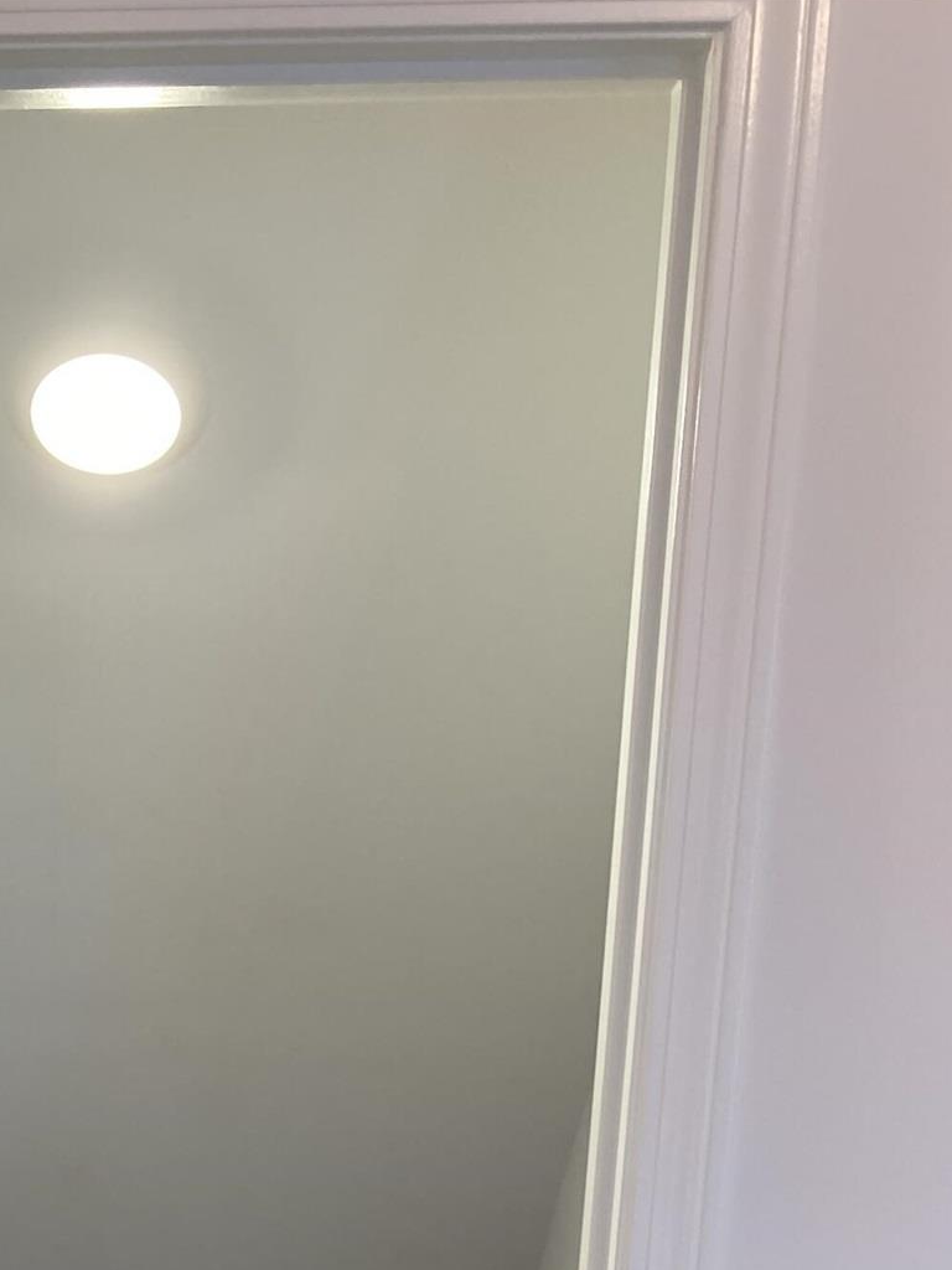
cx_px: -10
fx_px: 2310
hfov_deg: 22.4
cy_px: 1423
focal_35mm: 63
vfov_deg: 27.8
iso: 50
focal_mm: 3.99
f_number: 1.8
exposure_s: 1/60
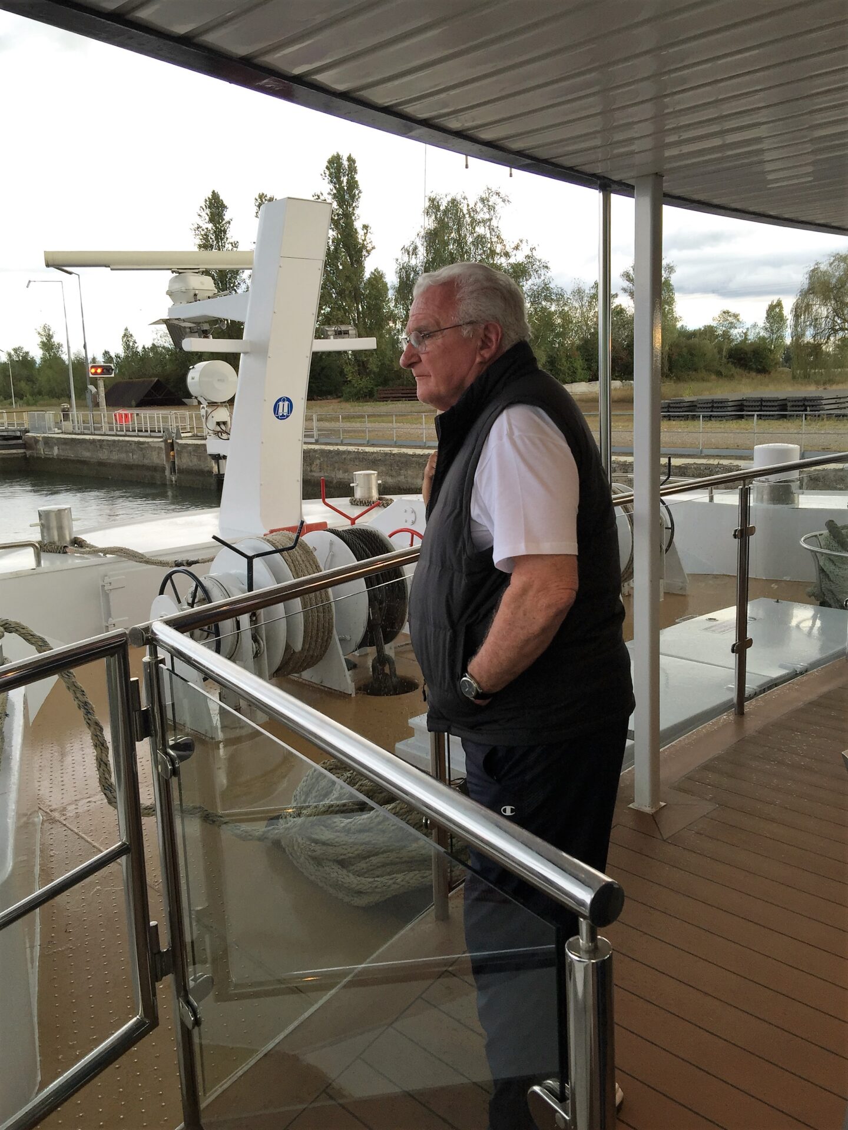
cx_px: 424
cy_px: 565
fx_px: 947
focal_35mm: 29
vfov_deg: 61.7
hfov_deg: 48.2
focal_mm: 4.15
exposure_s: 1/100
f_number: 2.2
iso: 32
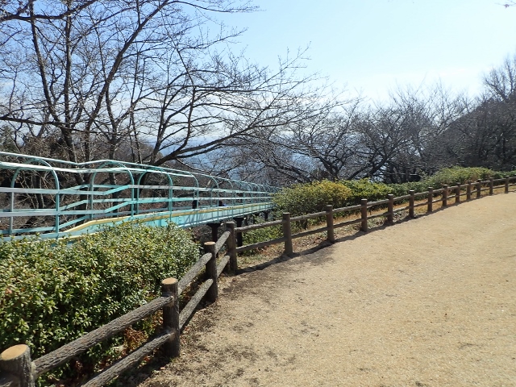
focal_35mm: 25
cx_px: 258
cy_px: 194
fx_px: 373
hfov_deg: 69.4
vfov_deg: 54.9
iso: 100
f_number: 8
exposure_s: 1/160
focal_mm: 4.5
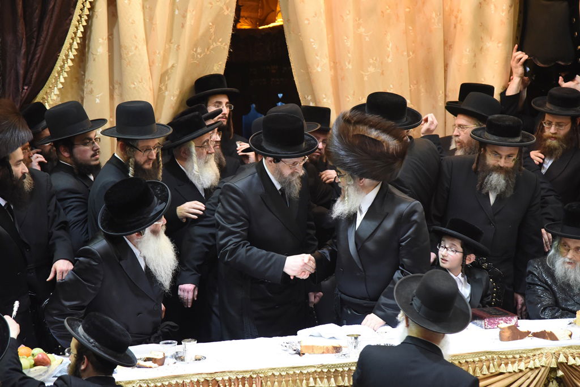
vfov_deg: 11.4
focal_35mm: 120
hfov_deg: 17.1
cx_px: 290
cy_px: 194
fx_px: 1933
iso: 3200
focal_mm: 120
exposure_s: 1/100
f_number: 4.5
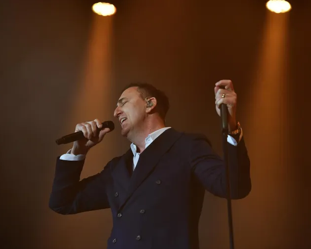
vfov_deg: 10.1
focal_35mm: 153
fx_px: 1409
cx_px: 144
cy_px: 125
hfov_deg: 12.6
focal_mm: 135
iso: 1600
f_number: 5
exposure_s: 1/250
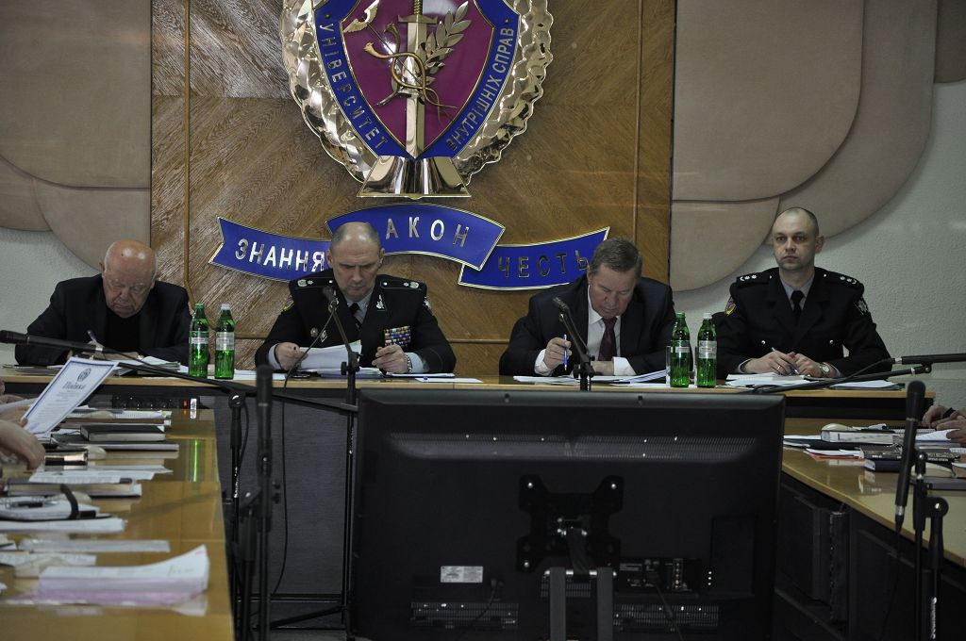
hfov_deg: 13.1
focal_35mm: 158
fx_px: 4221
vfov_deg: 8.7
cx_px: 483
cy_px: 320
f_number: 5.6
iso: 800
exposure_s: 1/60
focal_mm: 105
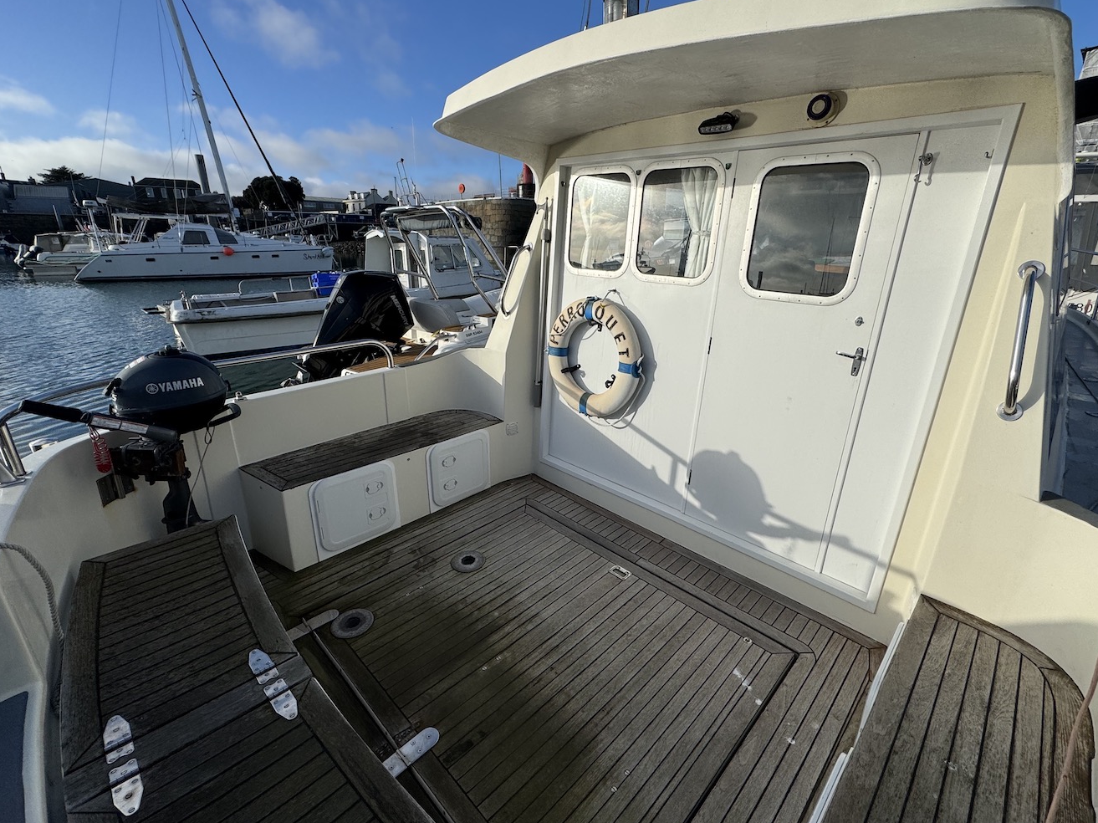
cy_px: 406
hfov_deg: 94.5
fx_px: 507
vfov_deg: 78.1
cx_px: 570
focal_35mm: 16
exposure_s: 1/3106
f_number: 2.2
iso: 50
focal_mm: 2.22
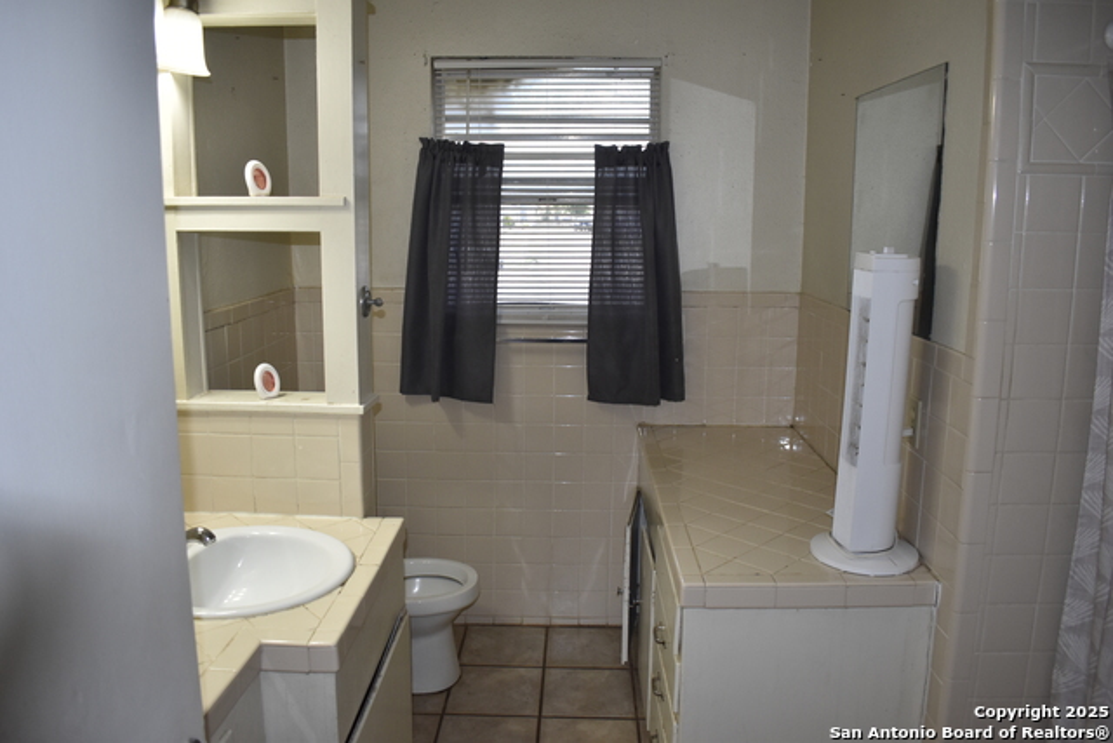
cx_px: 556
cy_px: 372
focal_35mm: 27
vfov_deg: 48.0
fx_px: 835
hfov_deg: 67.4
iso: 800
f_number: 4.5
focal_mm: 18
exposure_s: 1/200
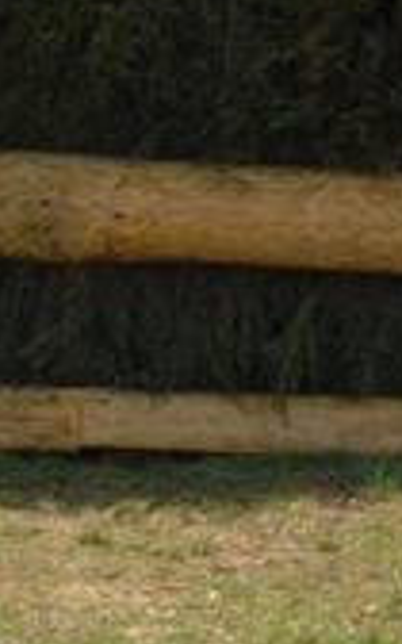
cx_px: -651
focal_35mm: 1161
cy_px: 213
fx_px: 20351
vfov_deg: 1.8
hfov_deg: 1.1
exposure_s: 1/500
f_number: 9
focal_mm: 200
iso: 500
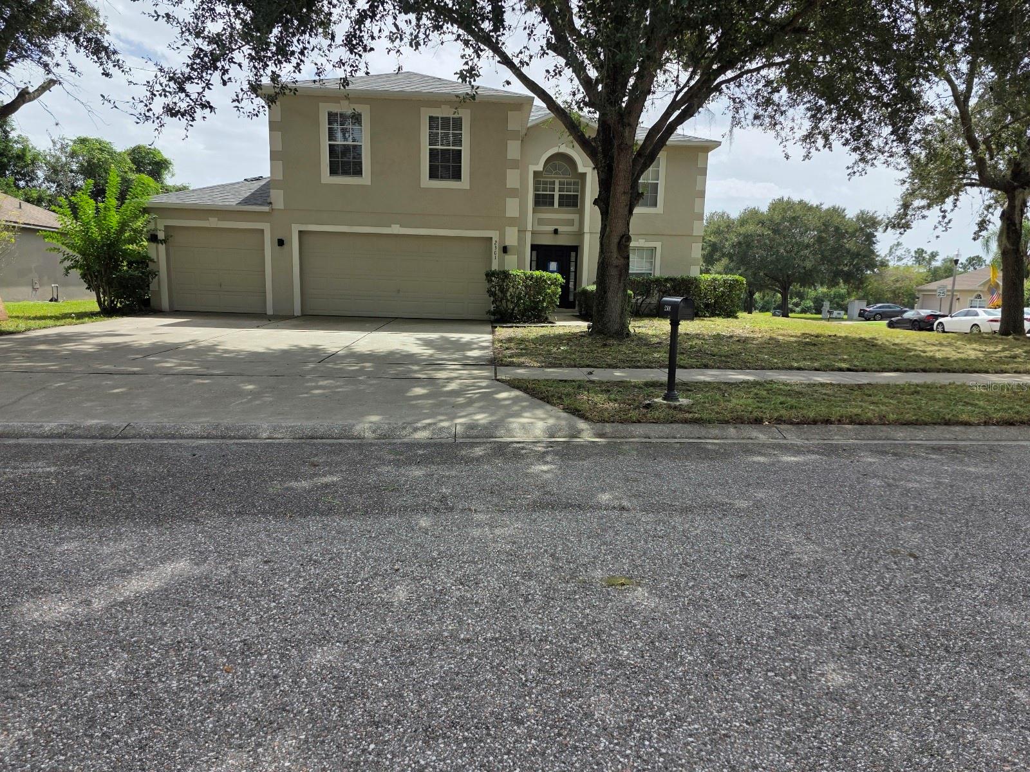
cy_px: 386
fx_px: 684
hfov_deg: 73.9
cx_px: 515
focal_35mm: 23
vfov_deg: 58.9
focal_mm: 6.3
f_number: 1.7
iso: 80
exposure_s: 1/10000
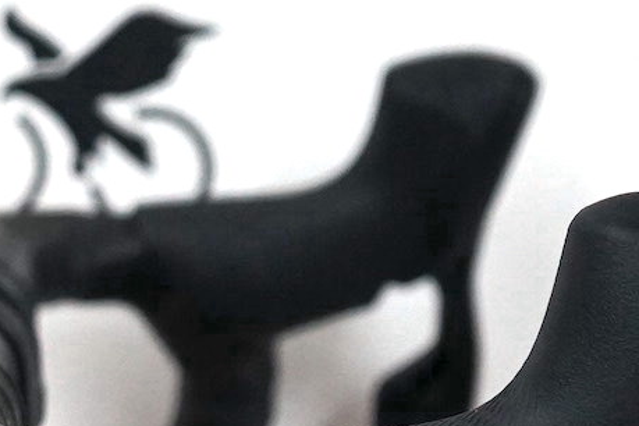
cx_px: -104
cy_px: 816
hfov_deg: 11.9
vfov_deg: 7.8
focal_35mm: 169
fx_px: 3000
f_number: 4
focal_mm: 37
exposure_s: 1/160
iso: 1600
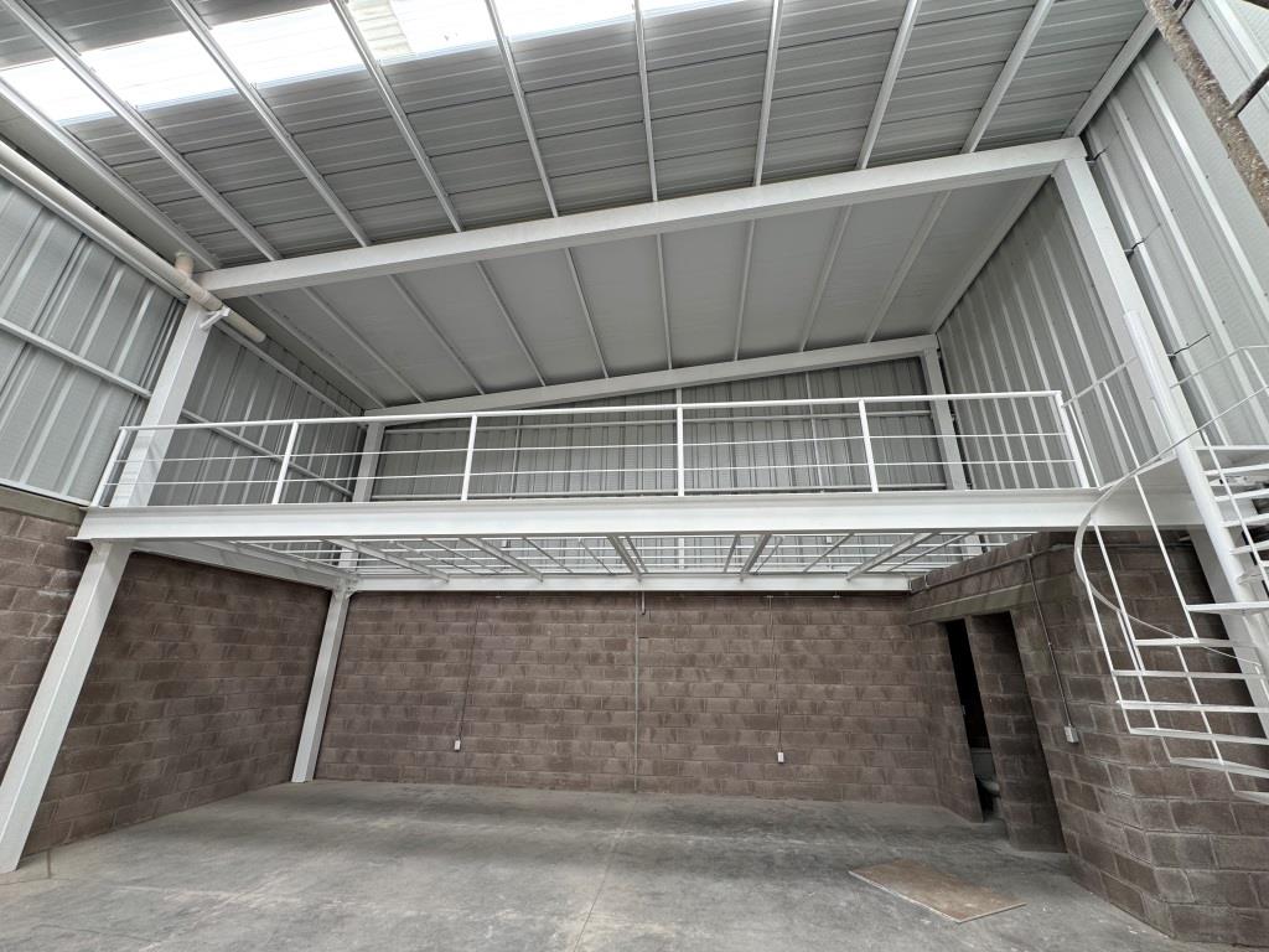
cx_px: 634
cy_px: 476
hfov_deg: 102.1
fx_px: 513
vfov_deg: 85.7
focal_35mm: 14
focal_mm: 2.22
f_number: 2.2
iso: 40
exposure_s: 1/120
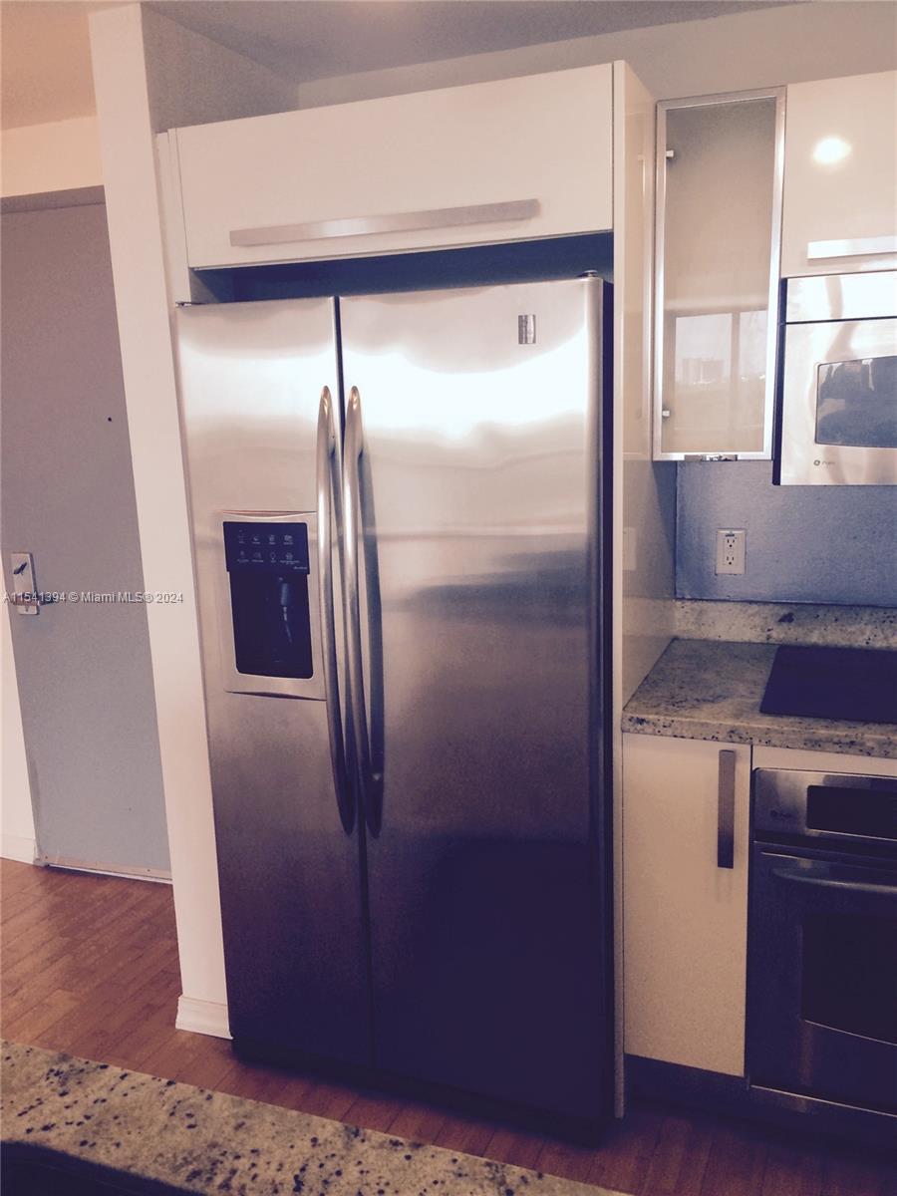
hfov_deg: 48.2
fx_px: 1002
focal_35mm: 29
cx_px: 448
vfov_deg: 61.7
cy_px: 598
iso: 32
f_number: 2.2
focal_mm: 4.15
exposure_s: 1/30
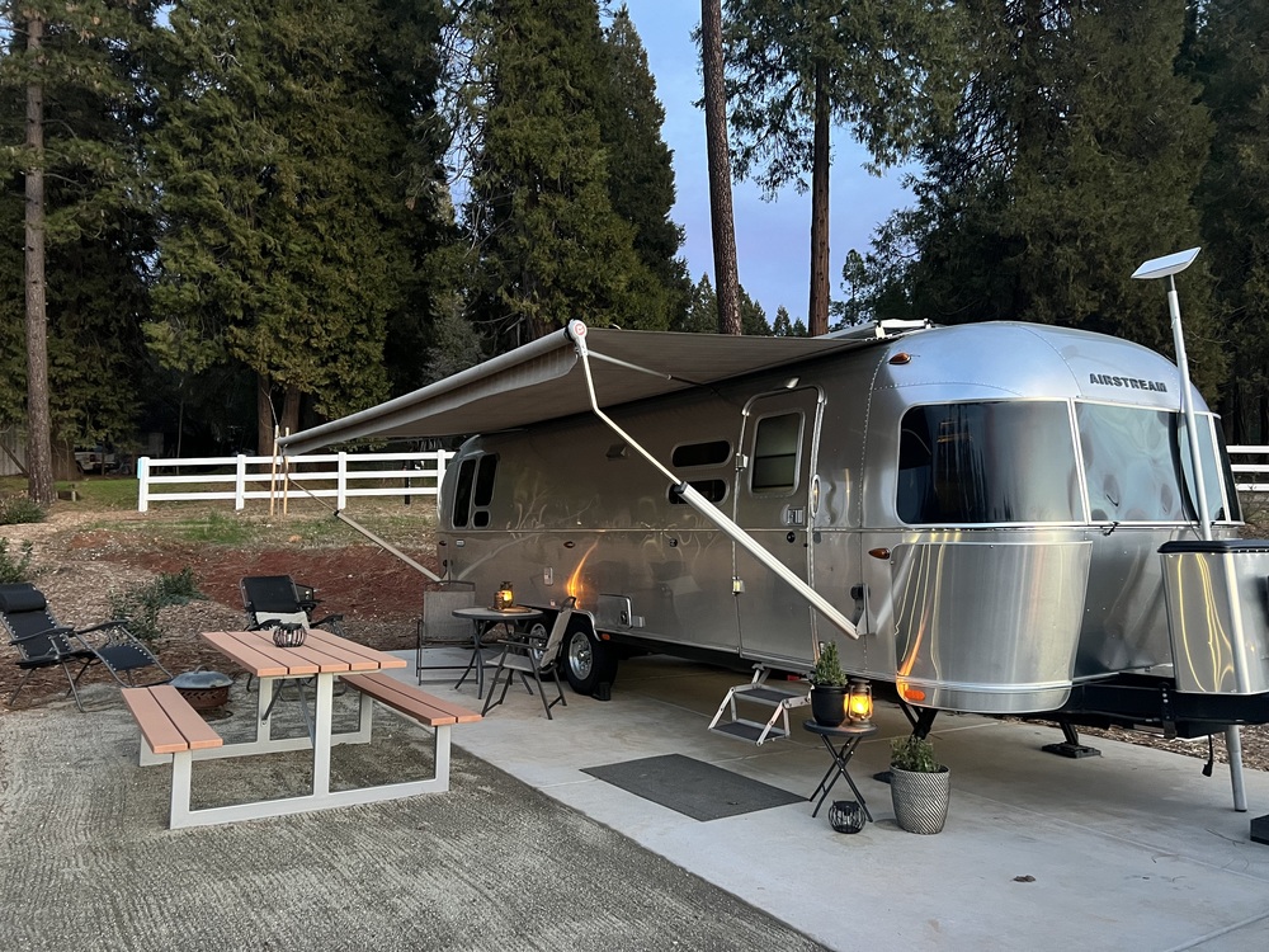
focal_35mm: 26
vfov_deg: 53.1
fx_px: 953
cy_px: 476
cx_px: 634
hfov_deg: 67.3
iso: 500
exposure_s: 1/30
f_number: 1.5
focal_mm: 5.7
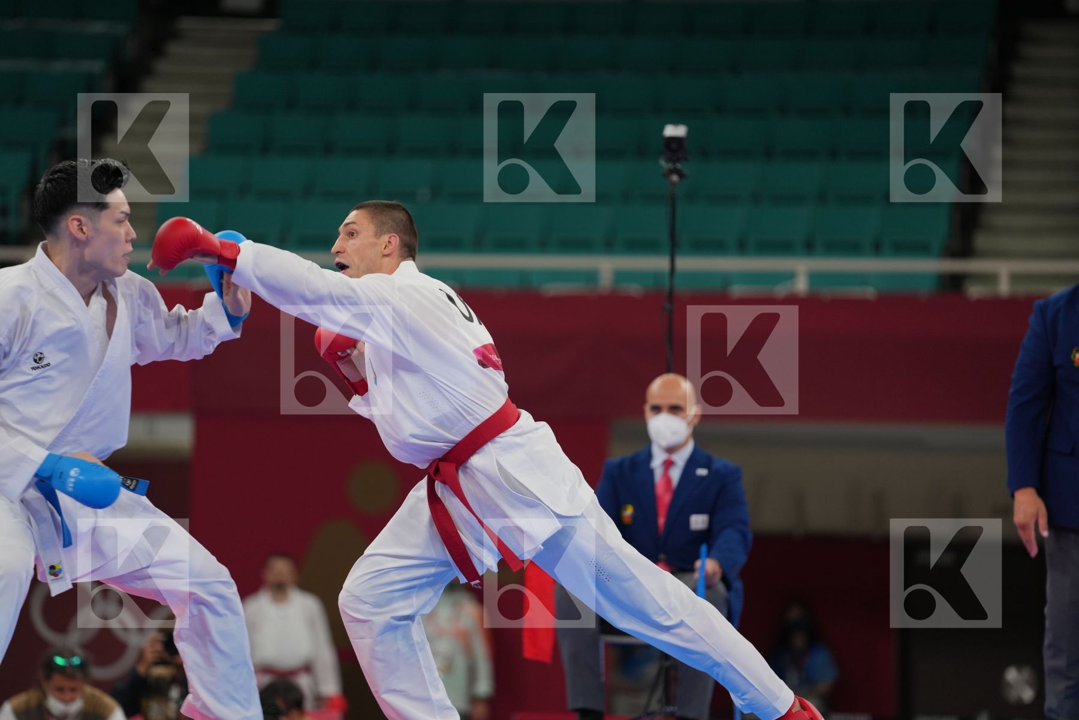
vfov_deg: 6.9
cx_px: 540
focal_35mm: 200
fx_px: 5994
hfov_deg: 10.3
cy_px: 360
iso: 500
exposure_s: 1/1000
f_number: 2.8
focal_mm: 200
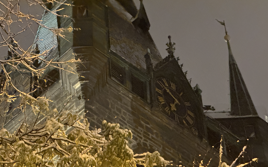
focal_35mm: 128
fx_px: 935
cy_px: 94
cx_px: 133
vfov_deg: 10.2
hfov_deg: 16.3
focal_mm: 15.66
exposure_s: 1/20
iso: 2000
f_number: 2.8
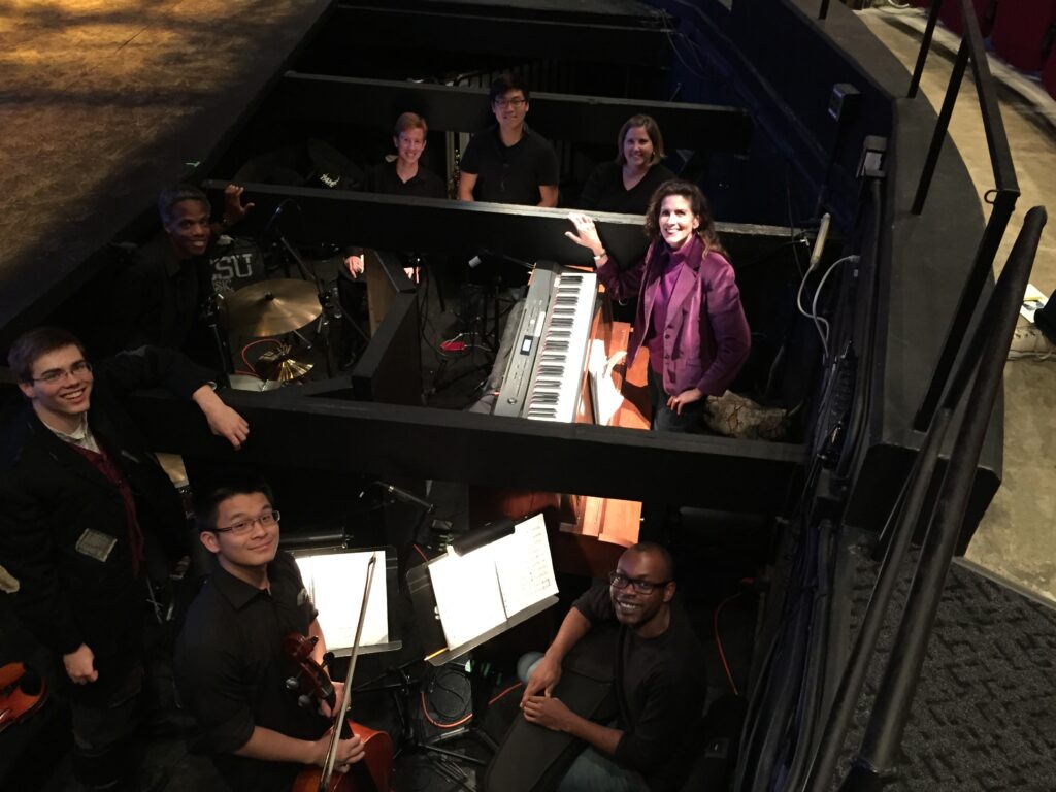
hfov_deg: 61.7
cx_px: 528
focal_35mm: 29
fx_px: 885
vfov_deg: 48.2
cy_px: 396
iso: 500
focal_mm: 4.15
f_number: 2.2
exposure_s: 1/17
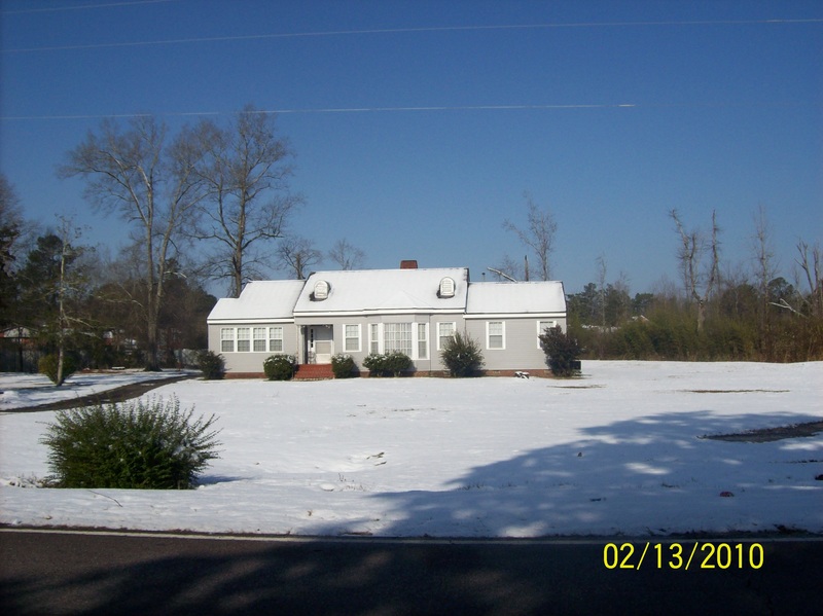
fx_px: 855
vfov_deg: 39.6
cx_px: 412
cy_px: 308
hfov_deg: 51.4
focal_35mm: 36
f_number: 4.8
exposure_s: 1/1401
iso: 80
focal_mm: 6
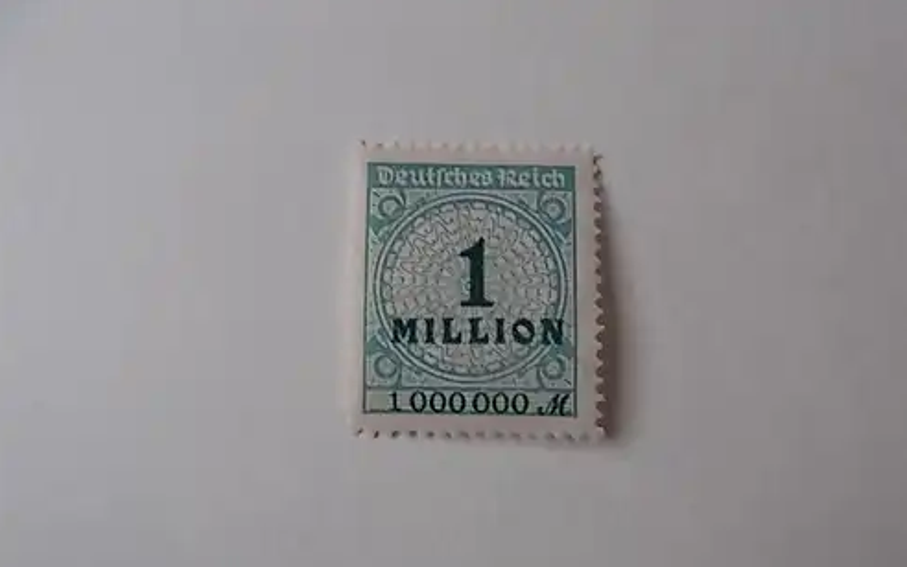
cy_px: 312
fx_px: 692
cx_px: 450
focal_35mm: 28
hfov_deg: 66.4
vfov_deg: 44.5
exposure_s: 1/25
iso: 100
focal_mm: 4.6
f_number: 3.2
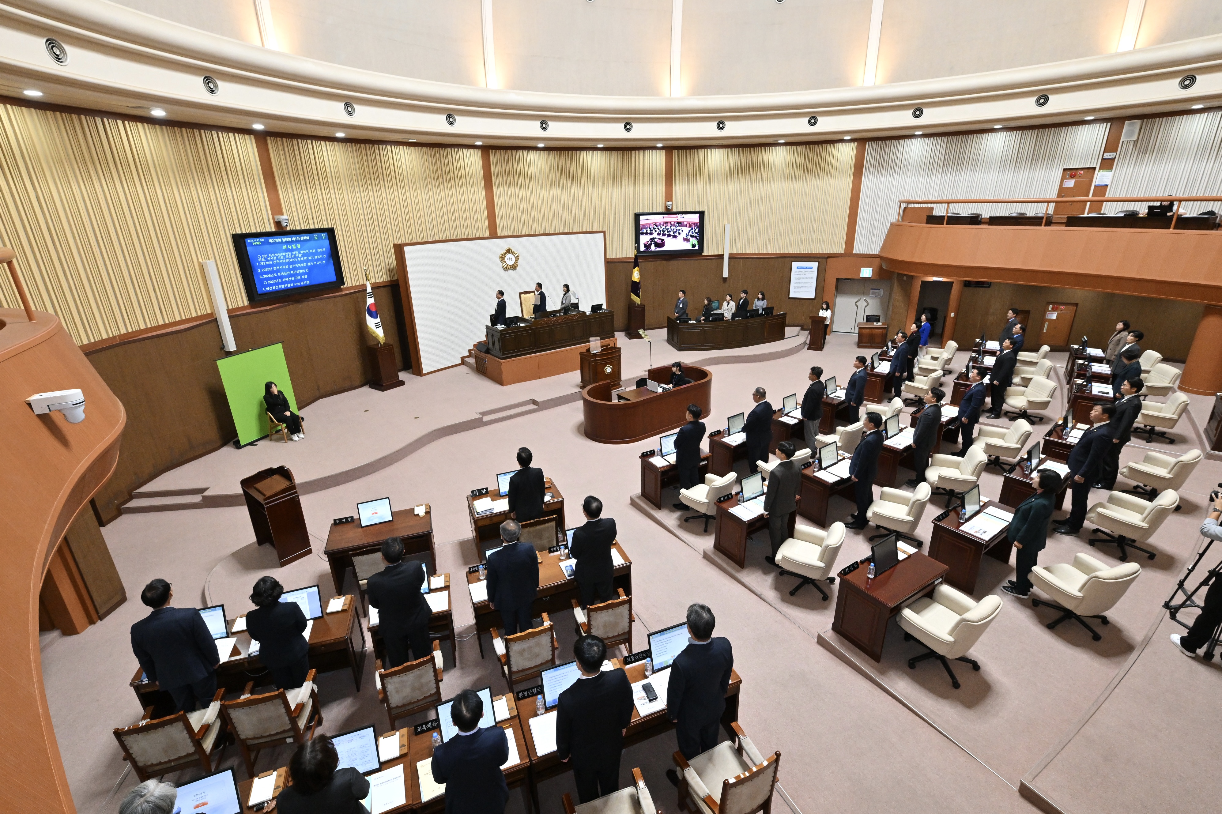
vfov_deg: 73.7
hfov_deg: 96.8
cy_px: 407
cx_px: 611
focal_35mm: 16
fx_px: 543
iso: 3200
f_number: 6.3
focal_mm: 16
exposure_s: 1/250
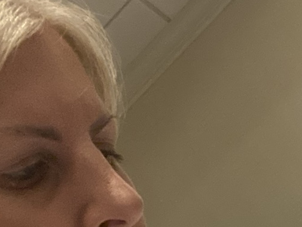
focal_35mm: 91
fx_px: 794
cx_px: 409
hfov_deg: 19.6
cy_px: 395
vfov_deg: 14.5
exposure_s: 1/30
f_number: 2.2
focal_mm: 2.71
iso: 320
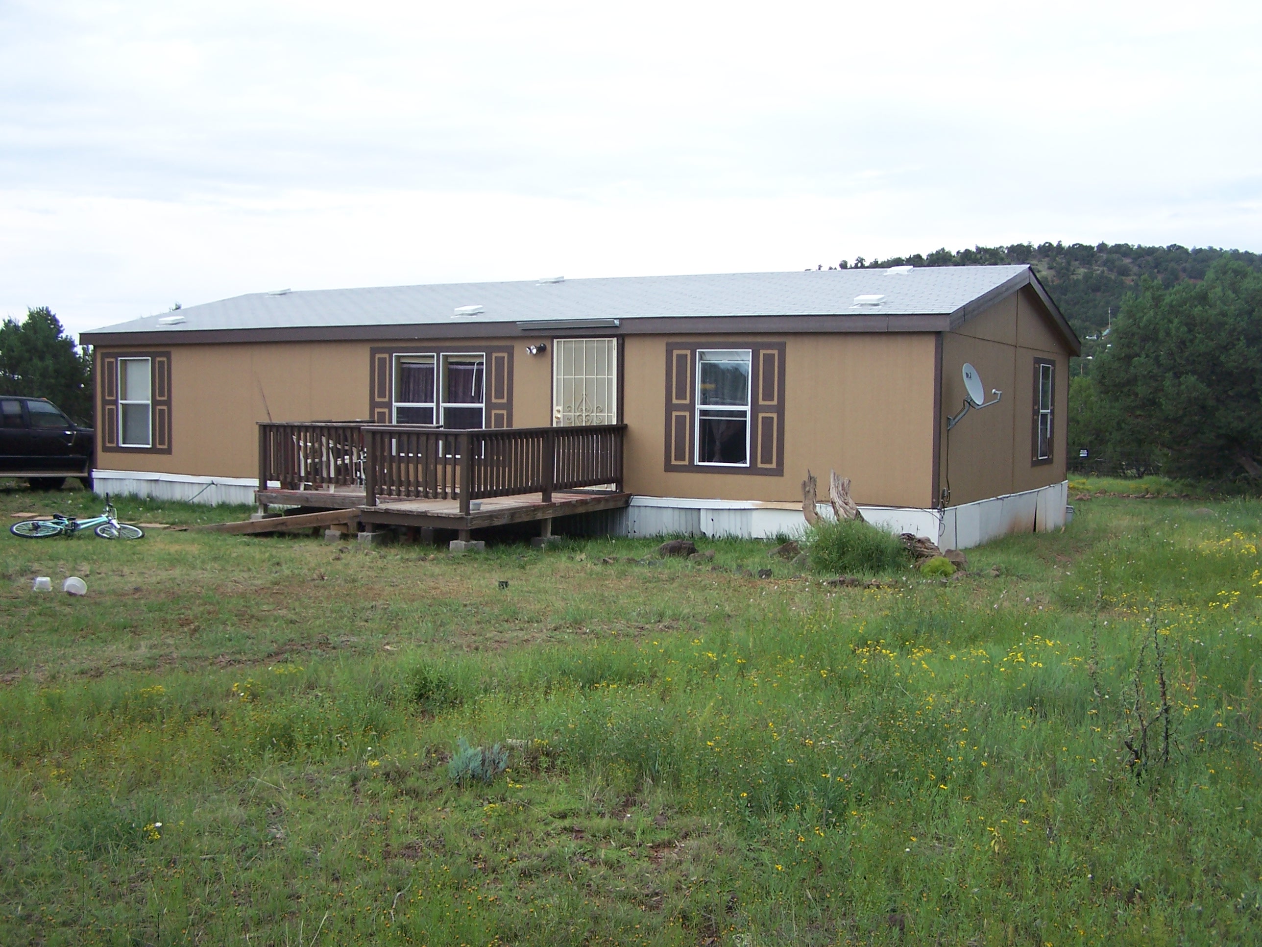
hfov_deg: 49.0
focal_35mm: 38
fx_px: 1385
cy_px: 474
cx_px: 631
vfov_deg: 37.7
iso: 80
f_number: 2.8
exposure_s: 1/500
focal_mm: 6.3
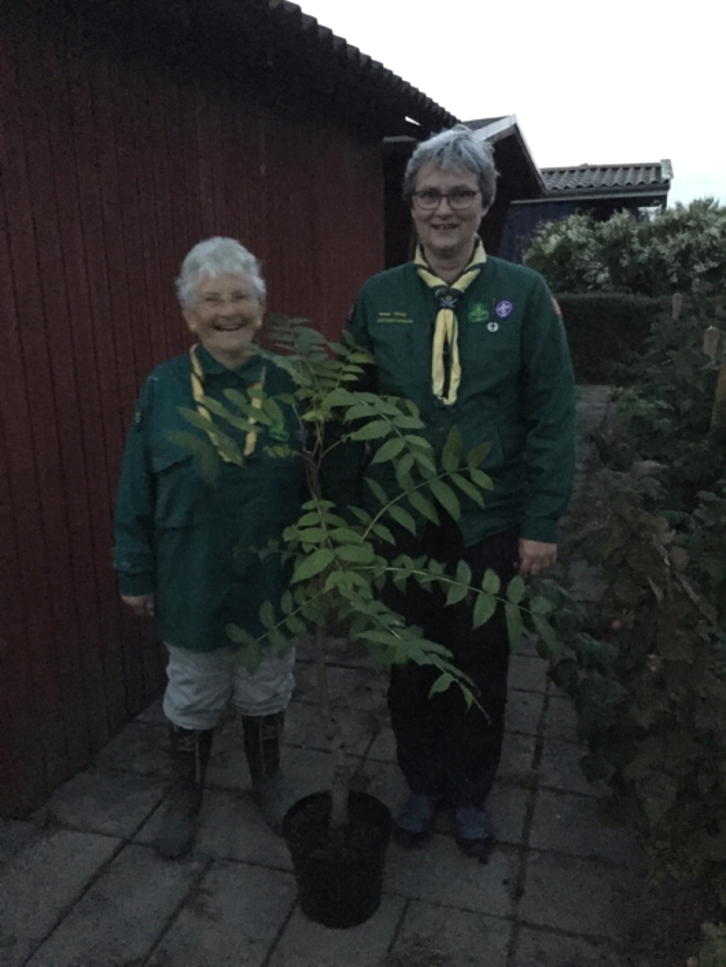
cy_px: 484
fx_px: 811
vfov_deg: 61.7
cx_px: 363
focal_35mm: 29
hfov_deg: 48.2
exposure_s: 1/17
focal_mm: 4.15
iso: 2000
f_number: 2.2
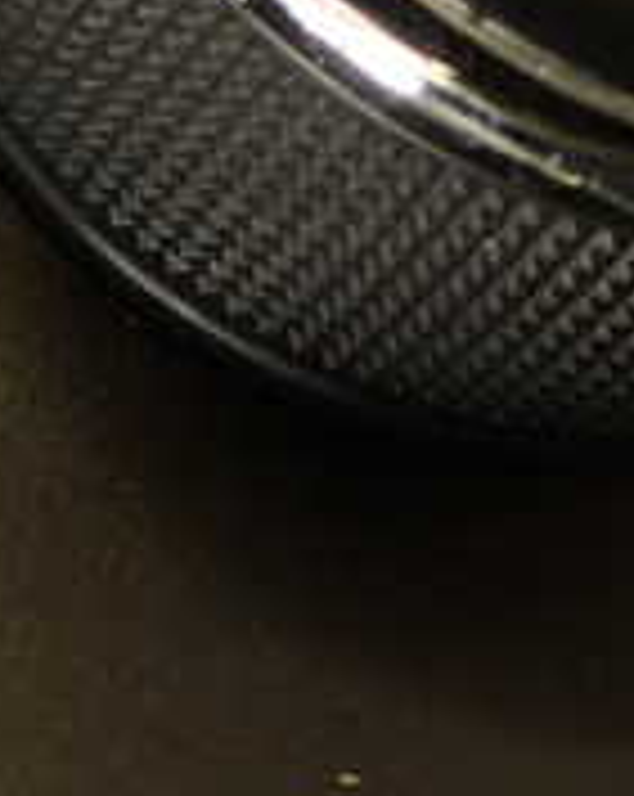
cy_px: 265
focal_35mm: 106
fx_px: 2493
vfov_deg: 18.1
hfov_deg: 13.1
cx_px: -522
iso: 250
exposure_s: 1/30
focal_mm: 5.79
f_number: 2.4
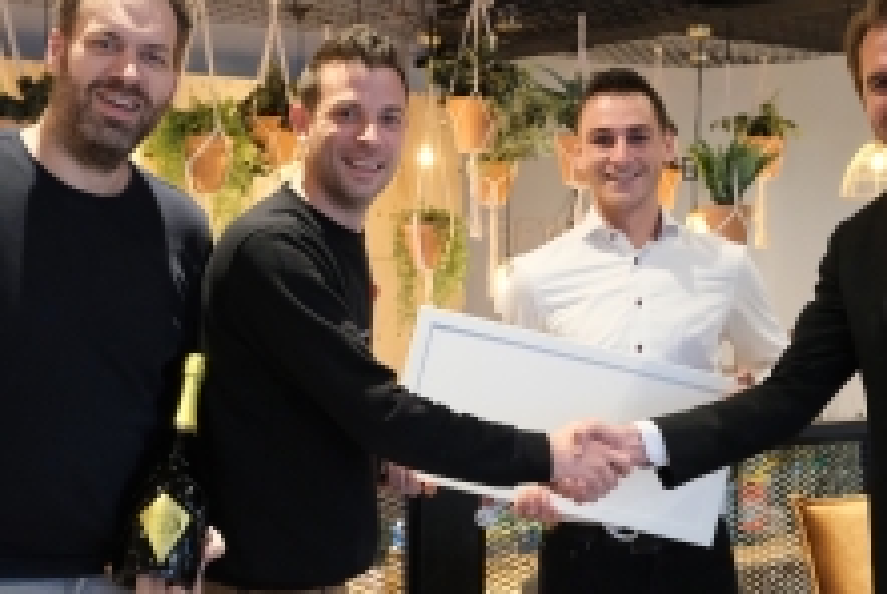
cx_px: 590
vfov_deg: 21.6
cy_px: 377
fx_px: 1554
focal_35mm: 63
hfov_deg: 31.6
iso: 5000
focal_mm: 20.9
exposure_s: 1/30
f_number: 4.2
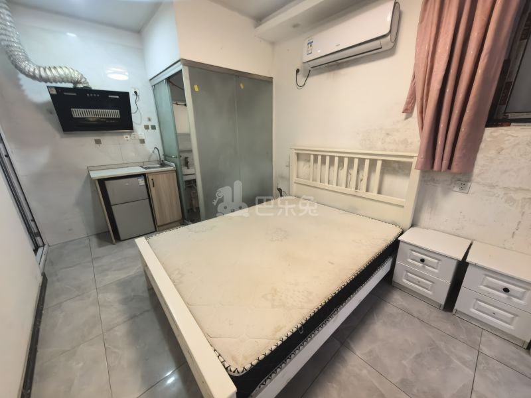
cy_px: 199
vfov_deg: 89.9
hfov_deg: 106.2
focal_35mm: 13
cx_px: 266
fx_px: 199
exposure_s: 1/50
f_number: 2.2
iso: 320
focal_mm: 1.95
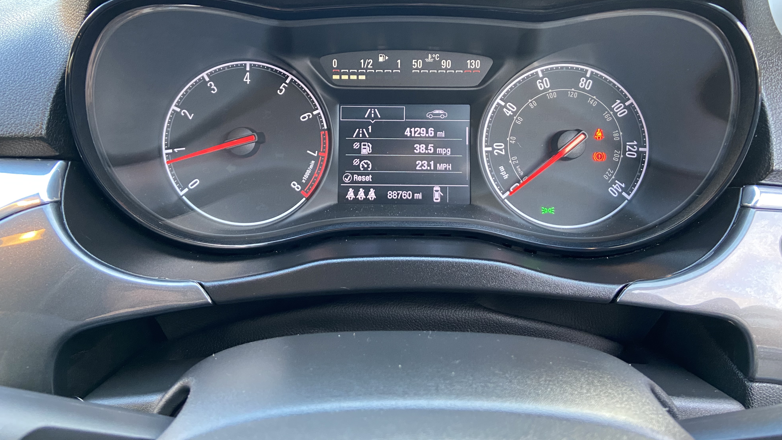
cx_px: 391
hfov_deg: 66.1
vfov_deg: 39.7
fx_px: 601
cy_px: 149
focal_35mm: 29
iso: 500
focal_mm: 4.25
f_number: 1.8
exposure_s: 1/46
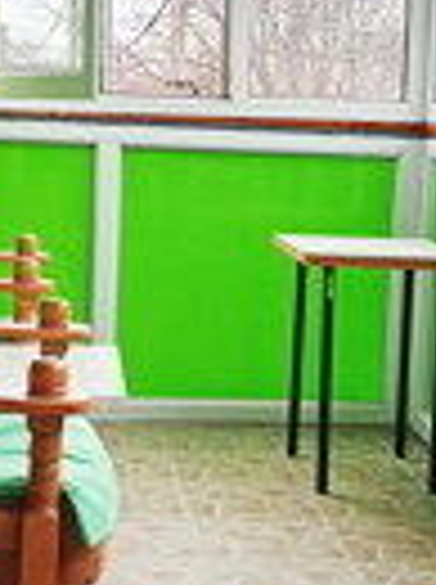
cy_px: 252
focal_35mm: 86
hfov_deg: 17.1
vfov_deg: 22.8
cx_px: 252
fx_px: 1449
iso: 101
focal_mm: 3.98
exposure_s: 1/2304
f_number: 1.8
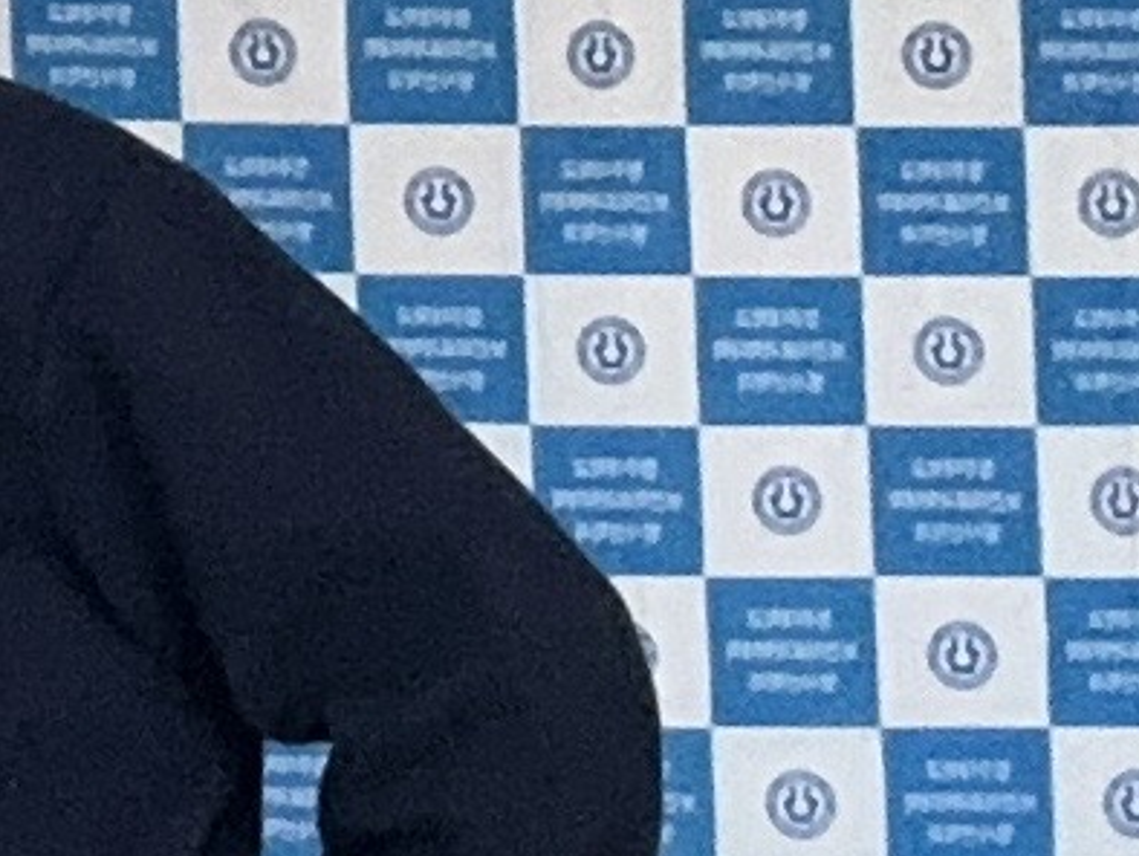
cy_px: -775
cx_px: -2107
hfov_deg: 7.5
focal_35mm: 235
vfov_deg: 6.2
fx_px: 7737
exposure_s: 1/60
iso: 100
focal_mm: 2.69
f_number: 1.9
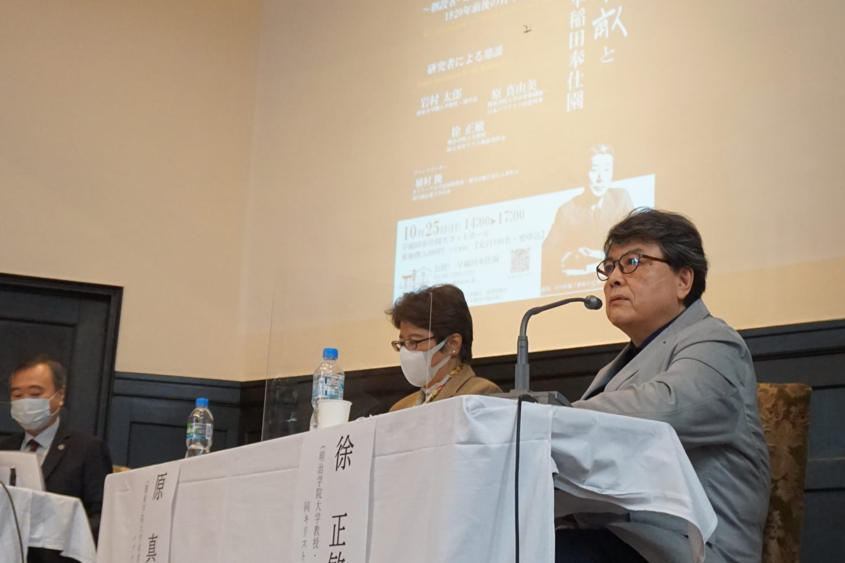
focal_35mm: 66
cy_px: 267
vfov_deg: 20.6
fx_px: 1549
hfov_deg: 30.5
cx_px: 427
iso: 2500
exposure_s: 1/160
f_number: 4.5
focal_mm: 26
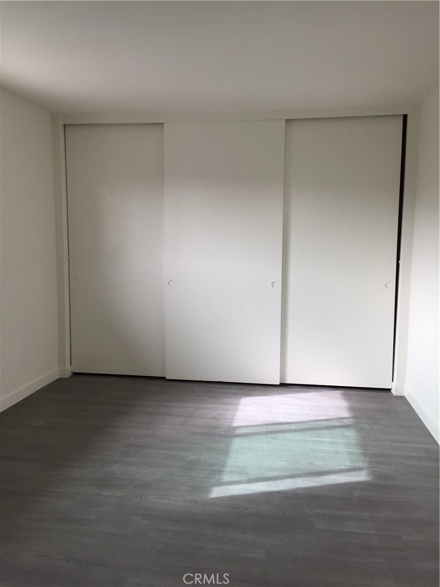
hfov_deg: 48.2
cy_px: 294
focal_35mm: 29
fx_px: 491
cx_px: 220
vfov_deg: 61.7
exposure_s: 1/120
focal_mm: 4.15
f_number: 2.2
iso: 50
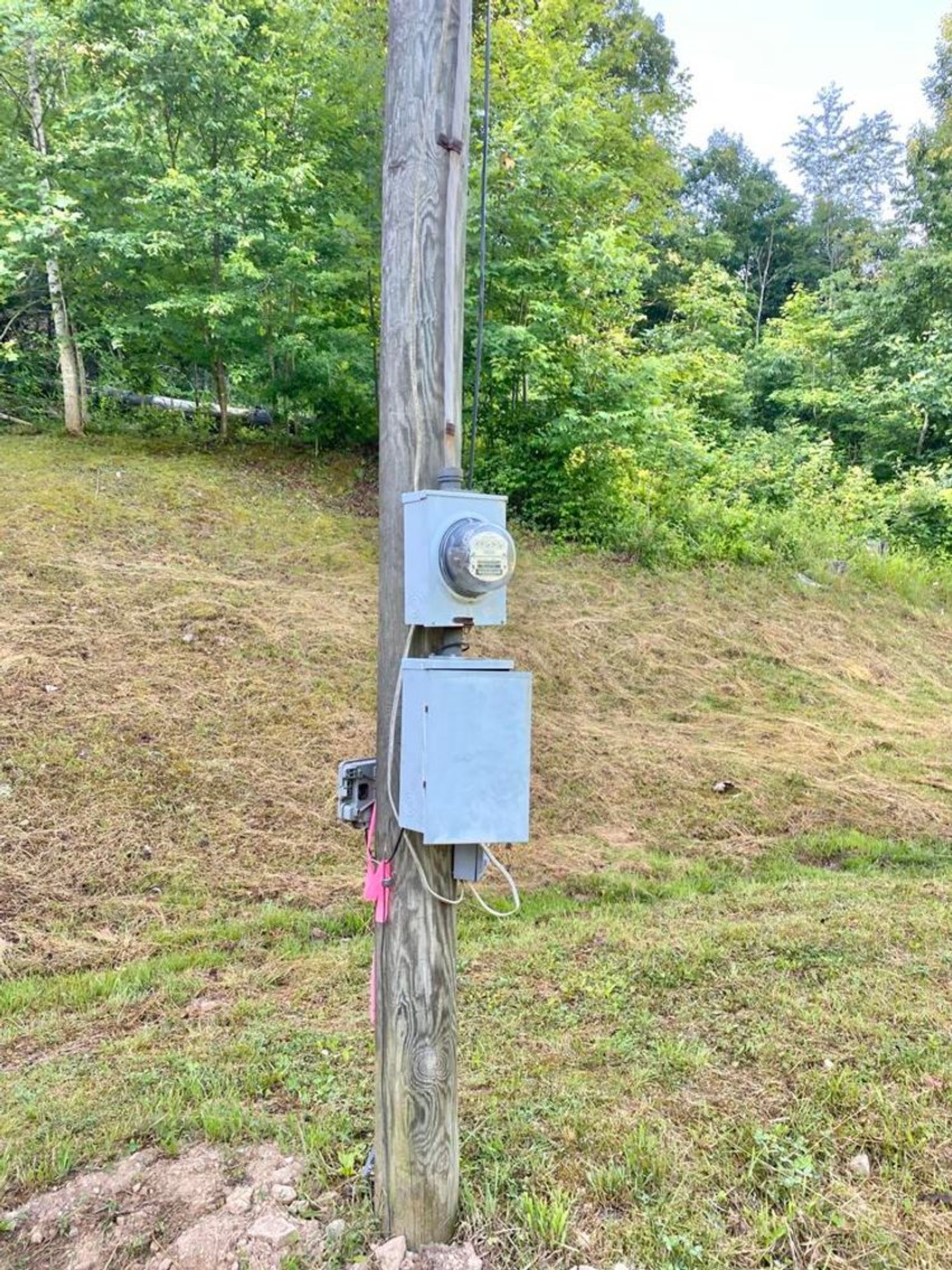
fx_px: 954
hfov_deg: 53.1
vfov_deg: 67.3
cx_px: 476
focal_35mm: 26
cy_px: 635
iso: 40
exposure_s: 1/122
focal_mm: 4.25
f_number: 1.8
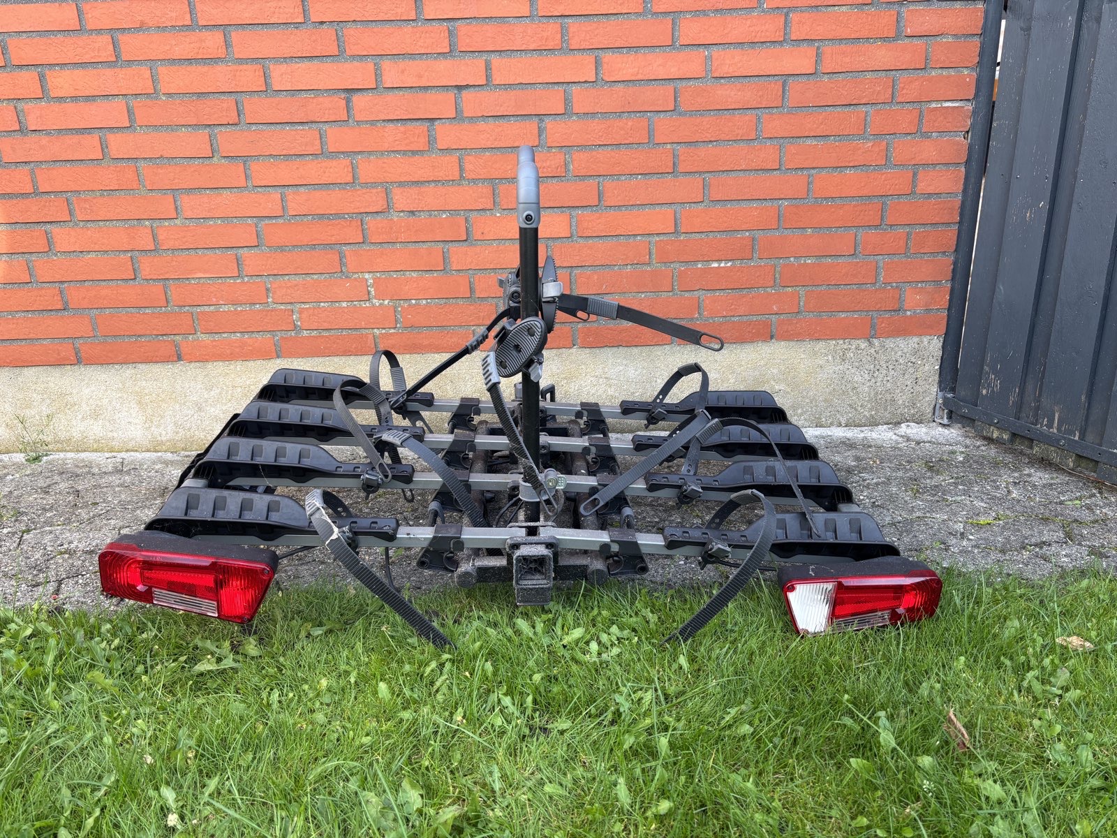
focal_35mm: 26
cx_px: 558
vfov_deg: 53.1
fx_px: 839
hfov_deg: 67.3
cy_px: 419
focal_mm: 5.96
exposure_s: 1/121
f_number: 1.6
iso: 40
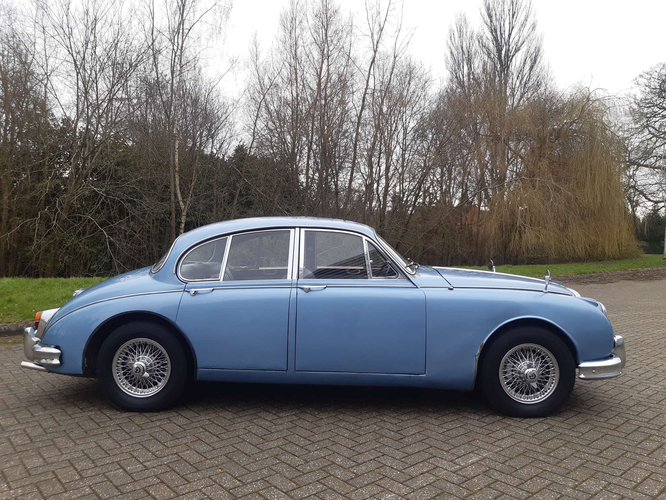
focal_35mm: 26
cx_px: 333
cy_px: 250
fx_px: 500
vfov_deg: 53.1
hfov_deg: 67.3
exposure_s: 1/440
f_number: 1.7
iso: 40
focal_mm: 3.92
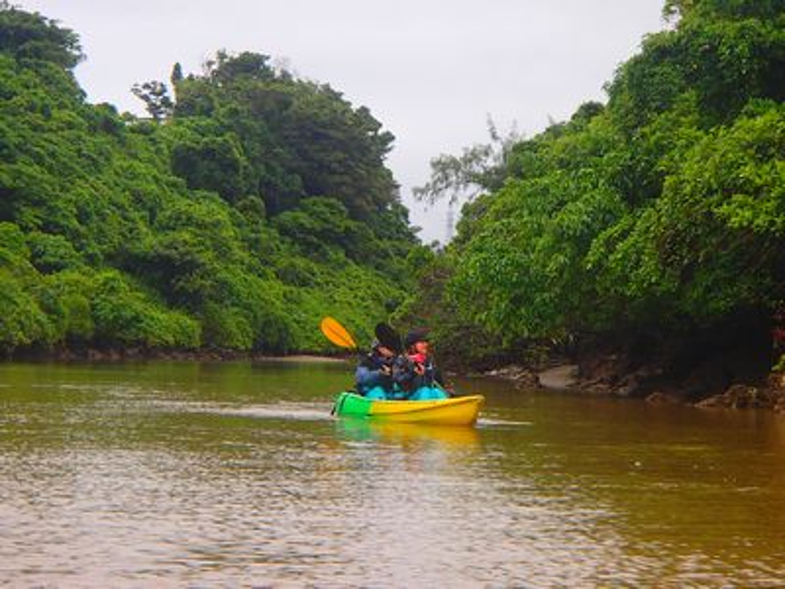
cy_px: 294
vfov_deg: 14.4
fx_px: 2336
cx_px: 392
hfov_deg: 19.1
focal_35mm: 103
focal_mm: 18.46
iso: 200
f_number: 5
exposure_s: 1/160
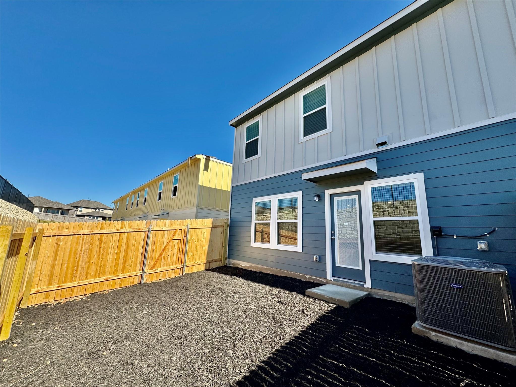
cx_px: 258
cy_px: 194
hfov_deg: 102.1
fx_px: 209
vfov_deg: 85.7
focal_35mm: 14
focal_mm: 2.22
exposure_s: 1/1370
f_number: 2.2
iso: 40
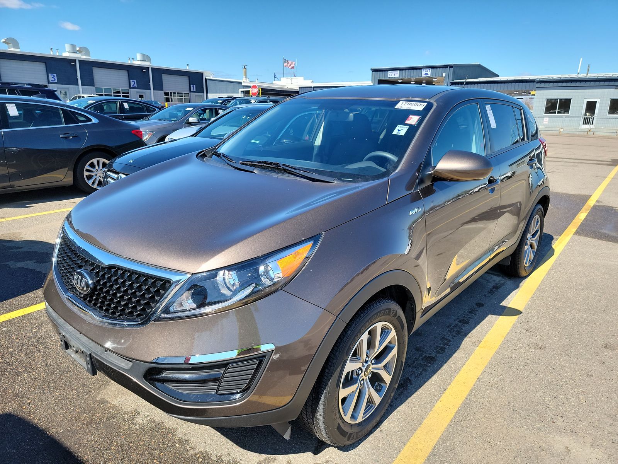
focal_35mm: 24
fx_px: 428
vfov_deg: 56.8
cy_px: 232
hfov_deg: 71.6
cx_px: 309
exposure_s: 1/548
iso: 50
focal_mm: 6.7
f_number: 1.8
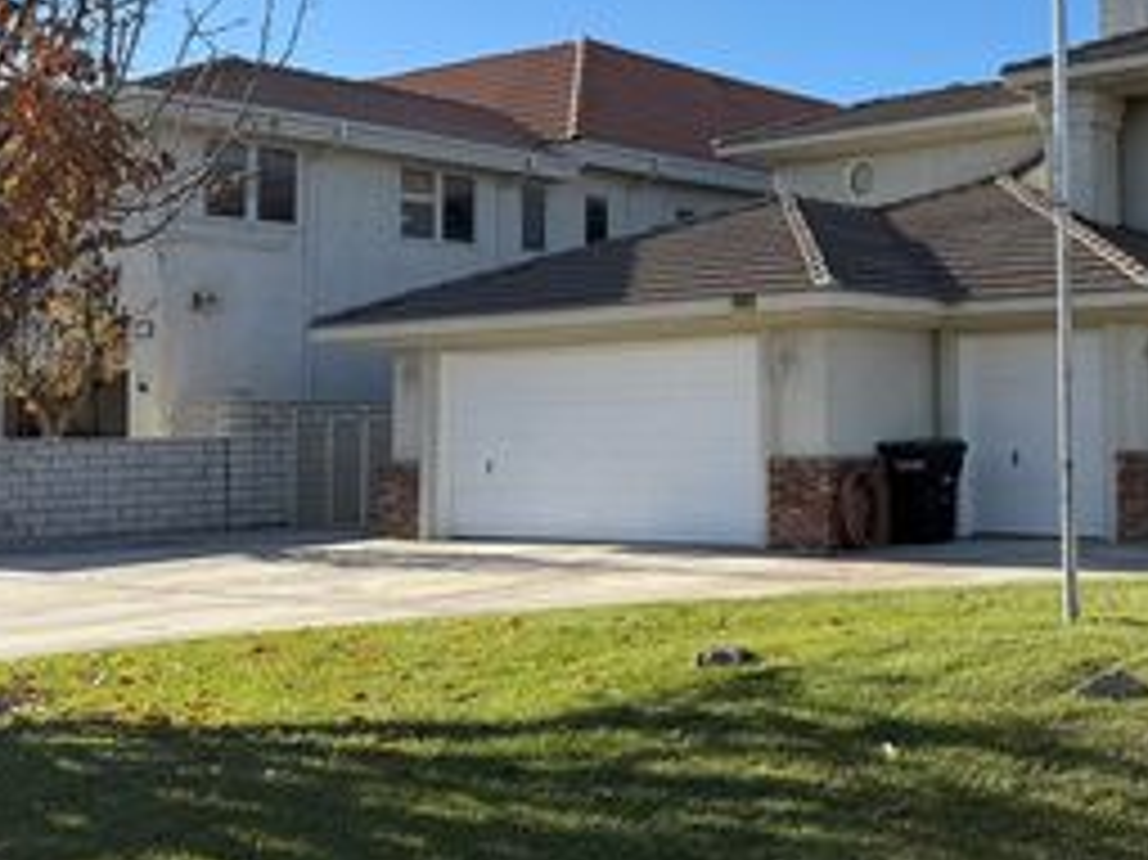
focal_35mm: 47
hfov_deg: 37.8
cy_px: 308
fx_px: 1558
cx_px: 1026
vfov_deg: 30.7
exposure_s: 1/3279
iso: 80
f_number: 1.78
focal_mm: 6.76
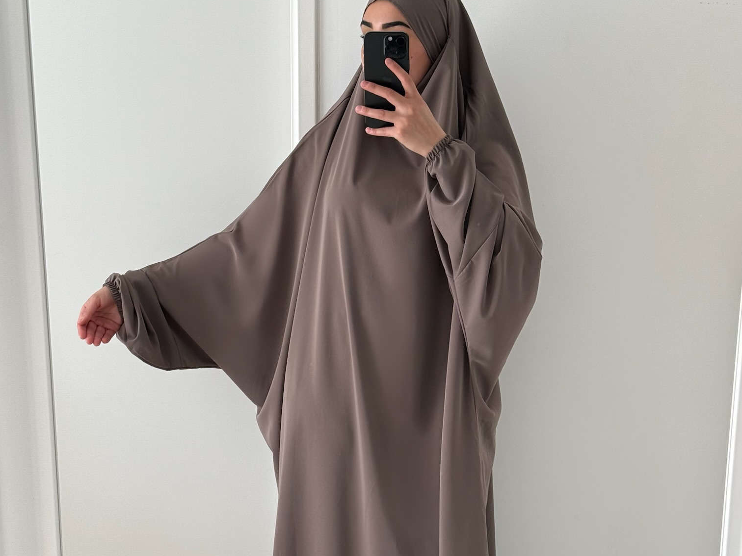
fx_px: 1393
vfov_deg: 22.3
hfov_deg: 29.8
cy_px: 448
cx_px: 372
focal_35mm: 65
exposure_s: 1/121
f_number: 1.78
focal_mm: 6.76
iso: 64
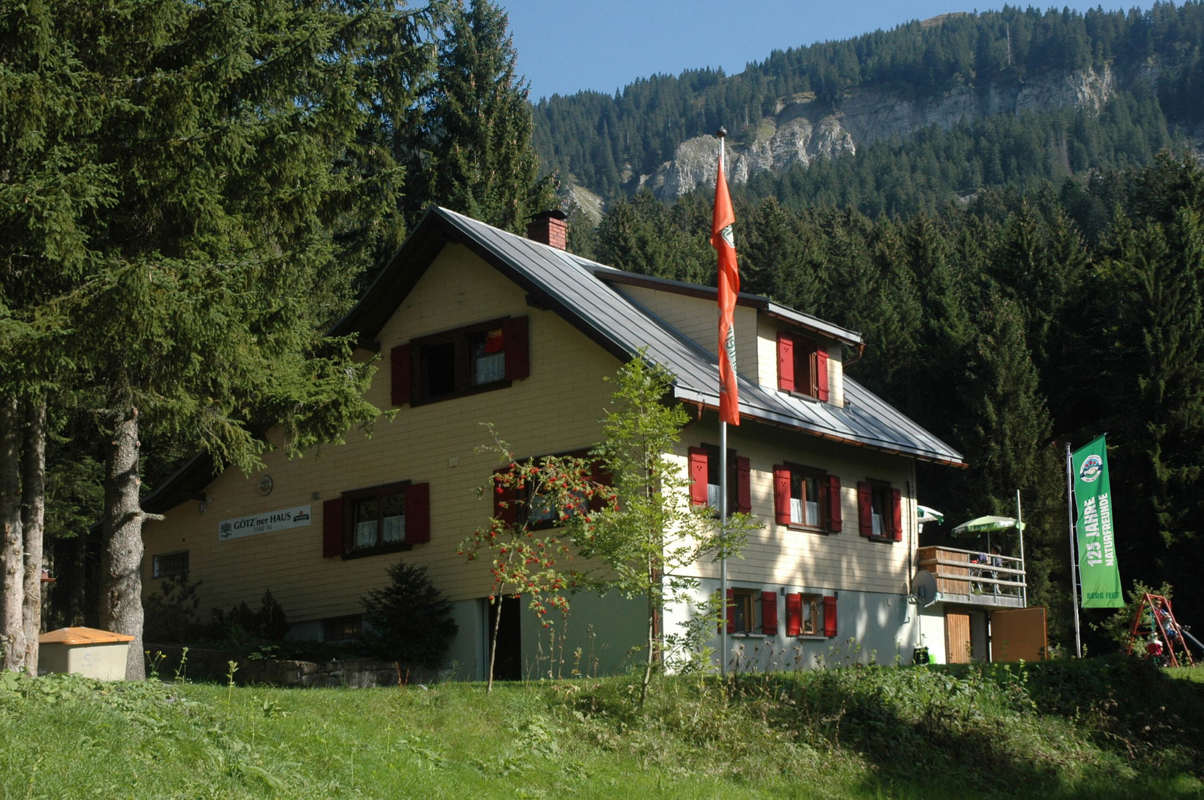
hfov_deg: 38.9
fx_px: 1704
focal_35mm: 51
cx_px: 602
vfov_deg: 26.4
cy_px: 400
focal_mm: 34
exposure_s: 1/250
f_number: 8
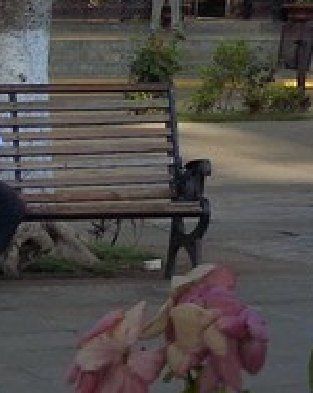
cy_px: -347
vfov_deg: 7.3
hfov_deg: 5.3
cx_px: 1292
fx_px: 2969
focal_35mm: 256
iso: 200
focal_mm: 32
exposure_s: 1/200
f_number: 13
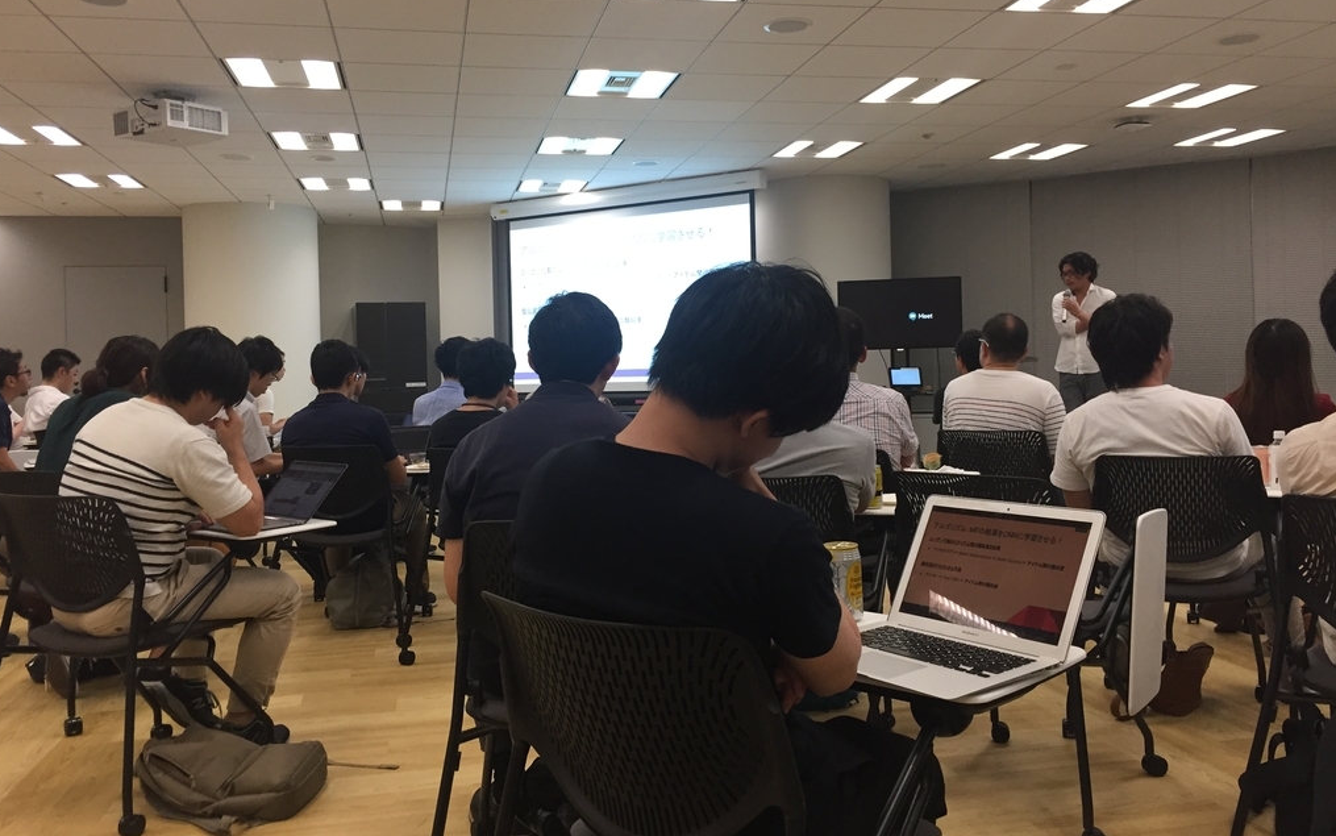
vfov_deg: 40.5
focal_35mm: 31
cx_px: 665
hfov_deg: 61.2
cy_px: 362
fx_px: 1129
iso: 50
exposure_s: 1/30
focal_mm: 4.15
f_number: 2.2
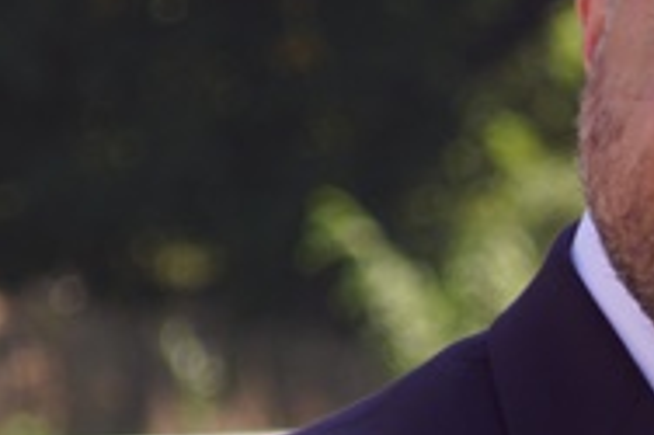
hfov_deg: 2.6
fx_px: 14484
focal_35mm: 798
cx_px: 1064
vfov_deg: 1.7
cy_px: 705
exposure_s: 1/200
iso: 100
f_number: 5.6
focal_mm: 100
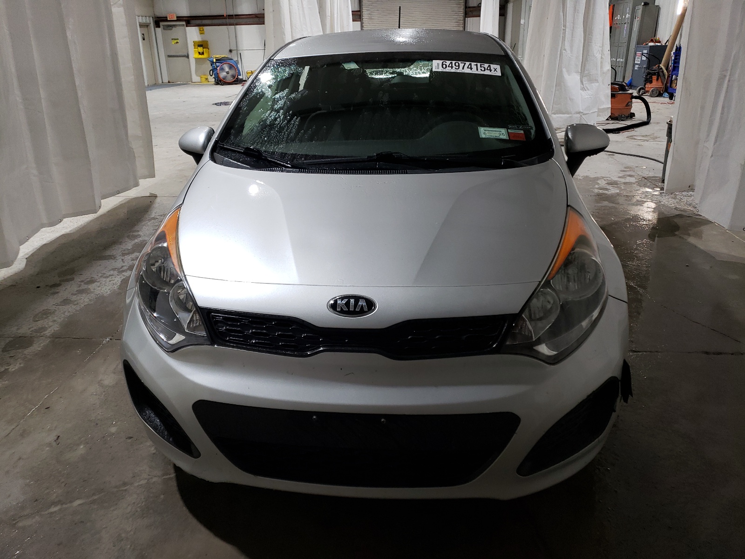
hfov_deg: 67.3
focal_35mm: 26
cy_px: 280
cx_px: 372
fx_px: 560
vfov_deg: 53.1
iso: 80
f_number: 1.5
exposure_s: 1/120
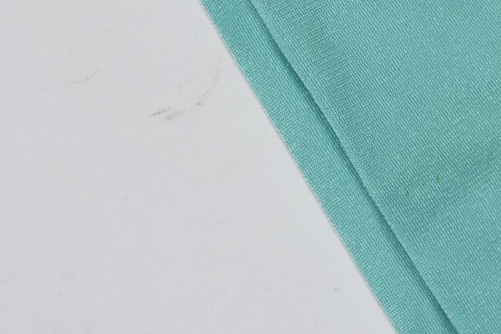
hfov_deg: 4.2
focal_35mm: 490
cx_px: 797
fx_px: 6819
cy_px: -114
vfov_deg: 2.8
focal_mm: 90
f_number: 11
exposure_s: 1/125
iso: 200
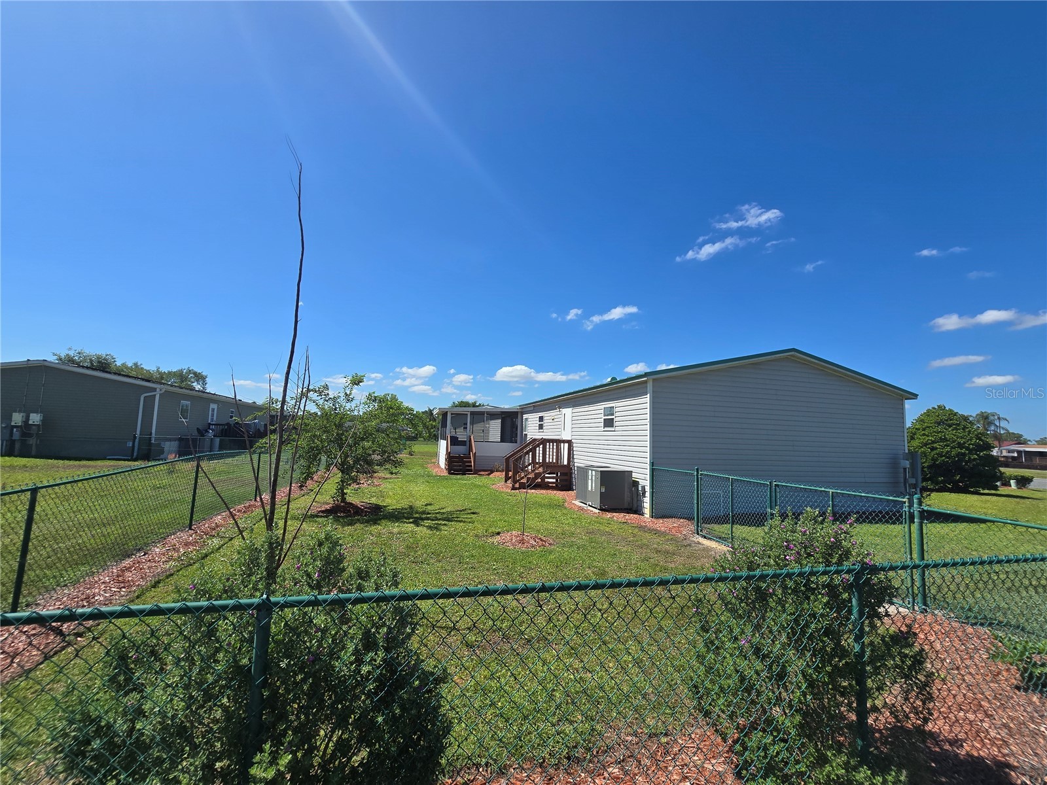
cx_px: 524
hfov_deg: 106.2
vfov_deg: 89.9
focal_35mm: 13
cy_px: 392
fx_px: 393
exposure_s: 1/2737
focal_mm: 2.2
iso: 50
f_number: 2.2
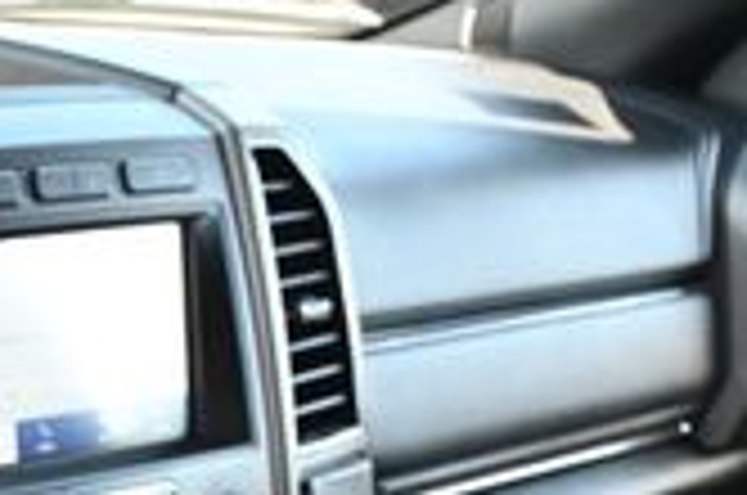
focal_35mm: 116
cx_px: -369
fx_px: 2402
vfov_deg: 11.1
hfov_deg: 16.2
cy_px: 824
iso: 640
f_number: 3.8
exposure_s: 1/125
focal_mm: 20
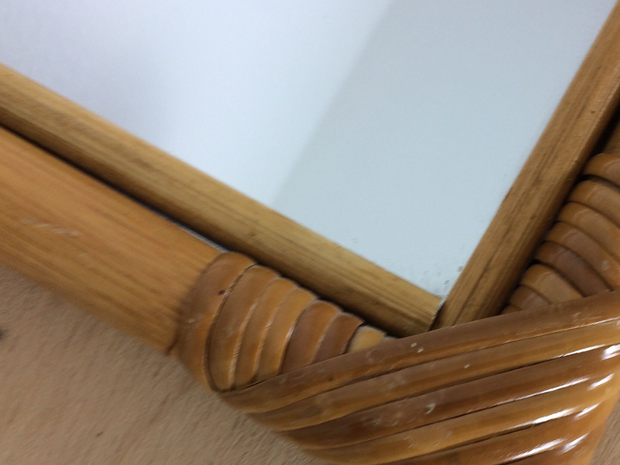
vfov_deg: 31.1
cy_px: 333
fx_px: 824
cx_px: 441
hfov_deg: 40.4
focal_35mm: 46
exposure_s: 1/33
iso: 50
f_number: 2.2
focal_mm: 4.15
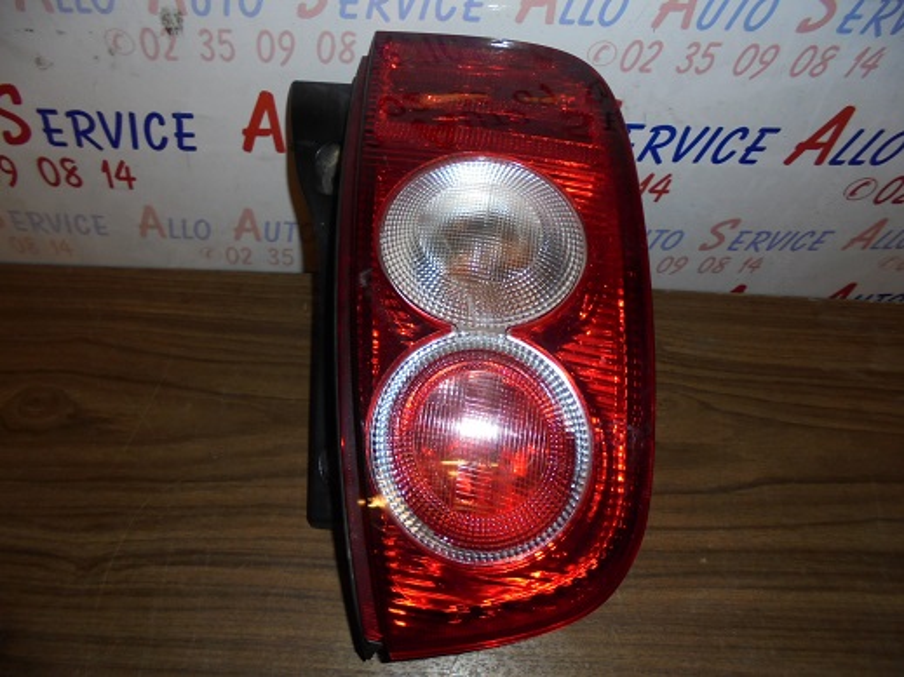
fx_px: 679
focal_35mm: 26
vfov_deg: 53.0
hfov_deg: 67.3
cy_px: 338
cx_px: 452
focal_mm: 4.6
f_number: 3.5
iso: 160
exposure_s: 1/30
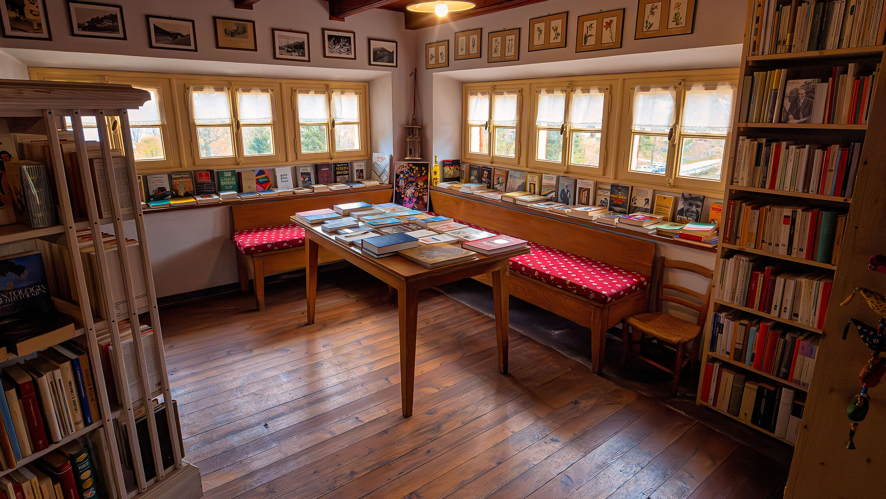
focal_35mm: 19
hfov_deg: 89.5
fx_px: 446
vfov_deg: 58.3
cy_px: 236
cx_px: 458
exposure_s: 1/350
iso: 6400
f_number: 6.7
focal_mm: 8
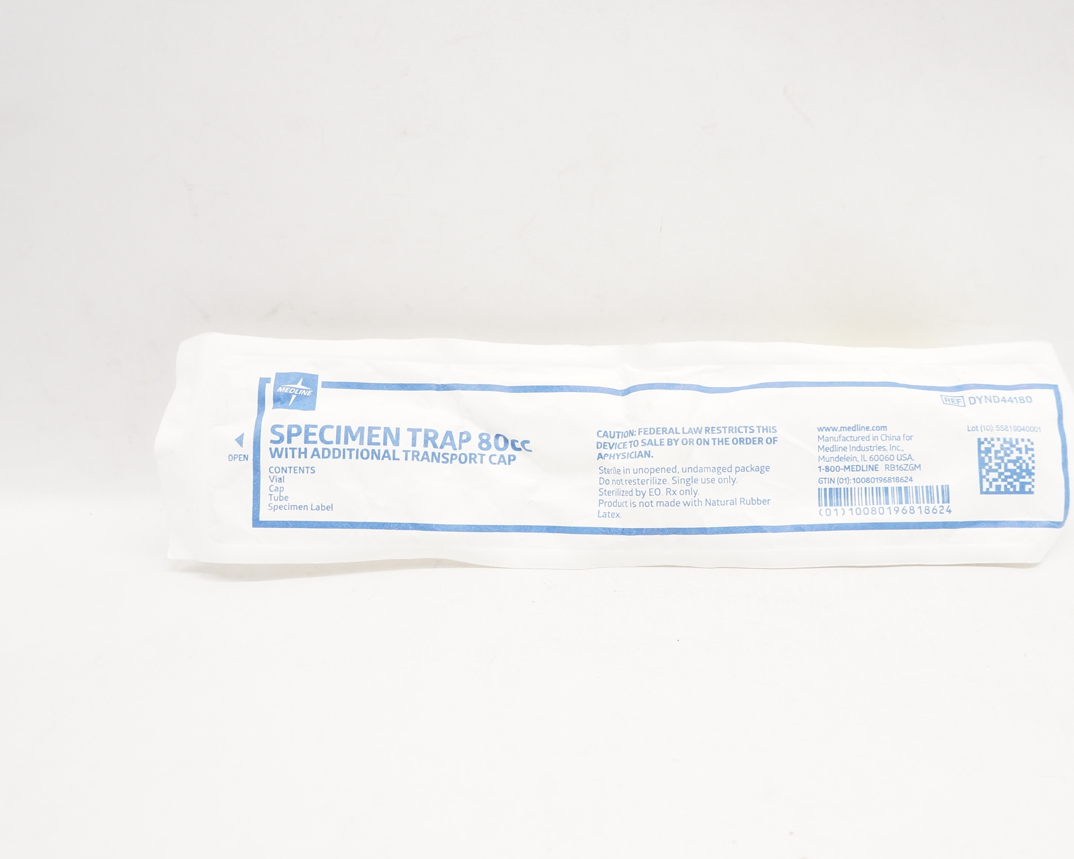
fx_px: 1176
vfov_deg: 40.1
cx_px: 656
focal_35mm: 37
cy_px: 455
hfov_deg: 48.7
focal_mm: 18
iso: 400
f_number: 6.3
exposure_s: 1/50
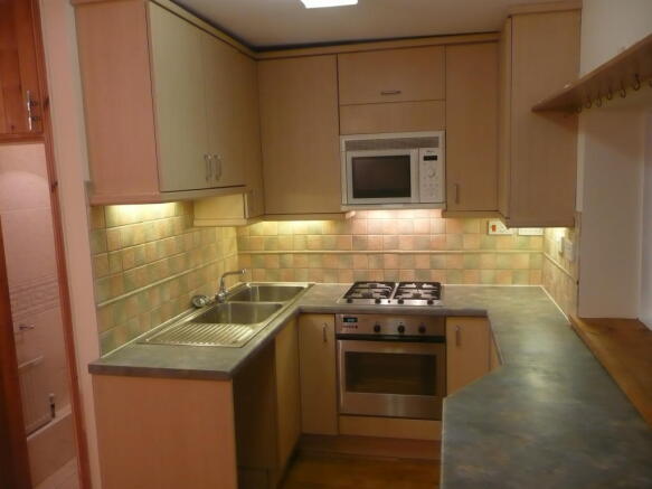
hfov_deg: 63.5
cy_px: 244
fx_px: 527
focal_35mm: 28
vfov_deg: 49.7
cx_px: 326
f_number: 3.3
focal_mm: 4.6
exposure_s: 1/30
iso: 320
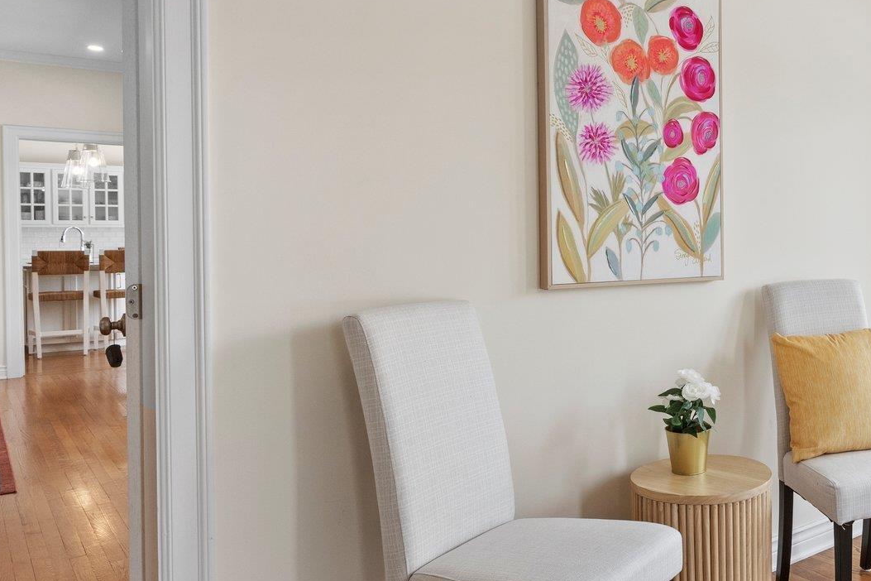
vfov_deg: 37.8
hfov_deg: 49.4
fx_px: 847
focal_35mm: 35
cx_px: 760
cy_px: 250
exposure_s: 1/25
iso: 320
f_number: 8
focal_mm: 12
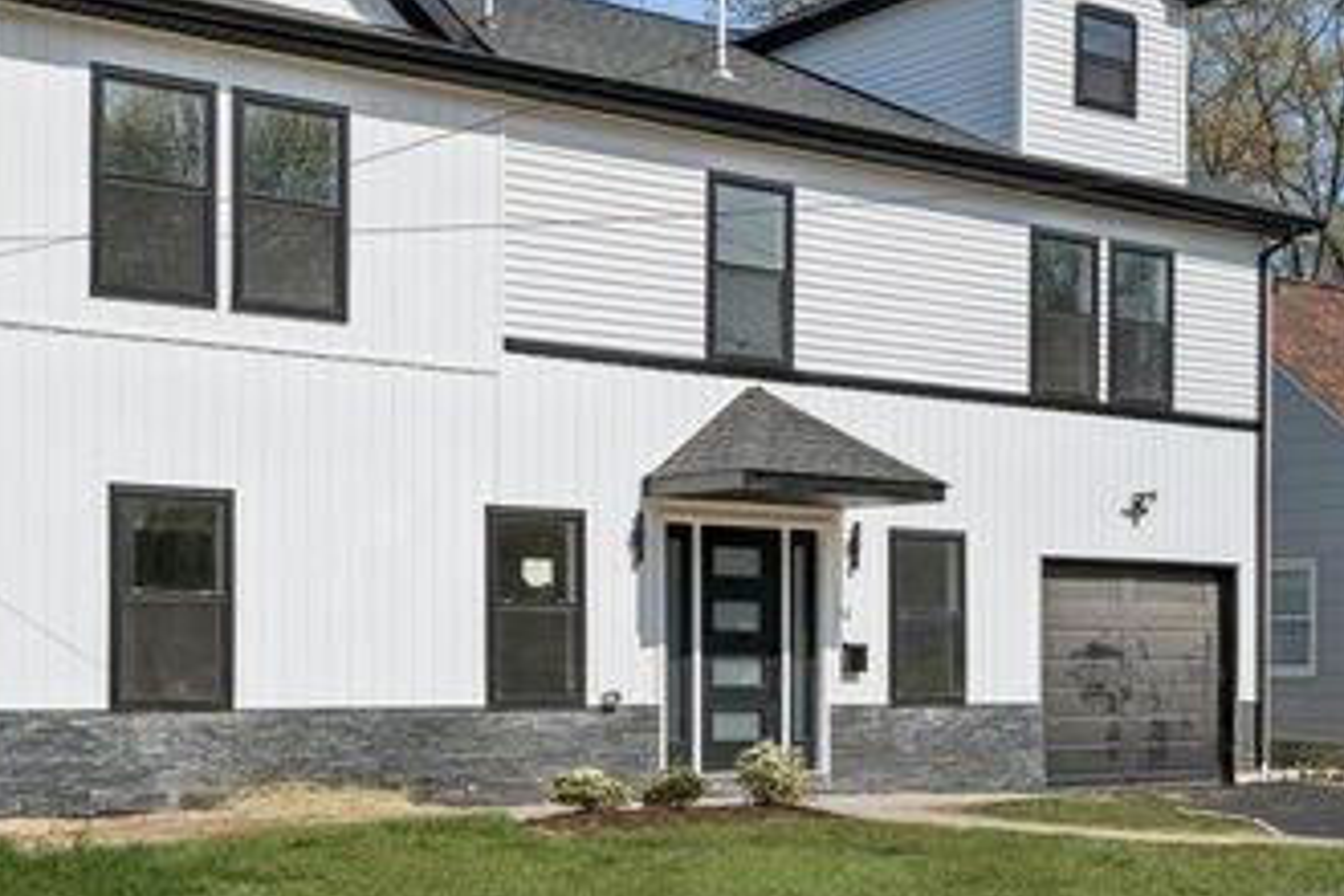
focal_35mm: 53
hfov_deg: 37.1
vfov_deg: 25.4
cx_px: 448
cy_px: 312
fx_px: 1979
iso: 250
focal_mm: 35
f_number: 8
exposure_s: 1/1600
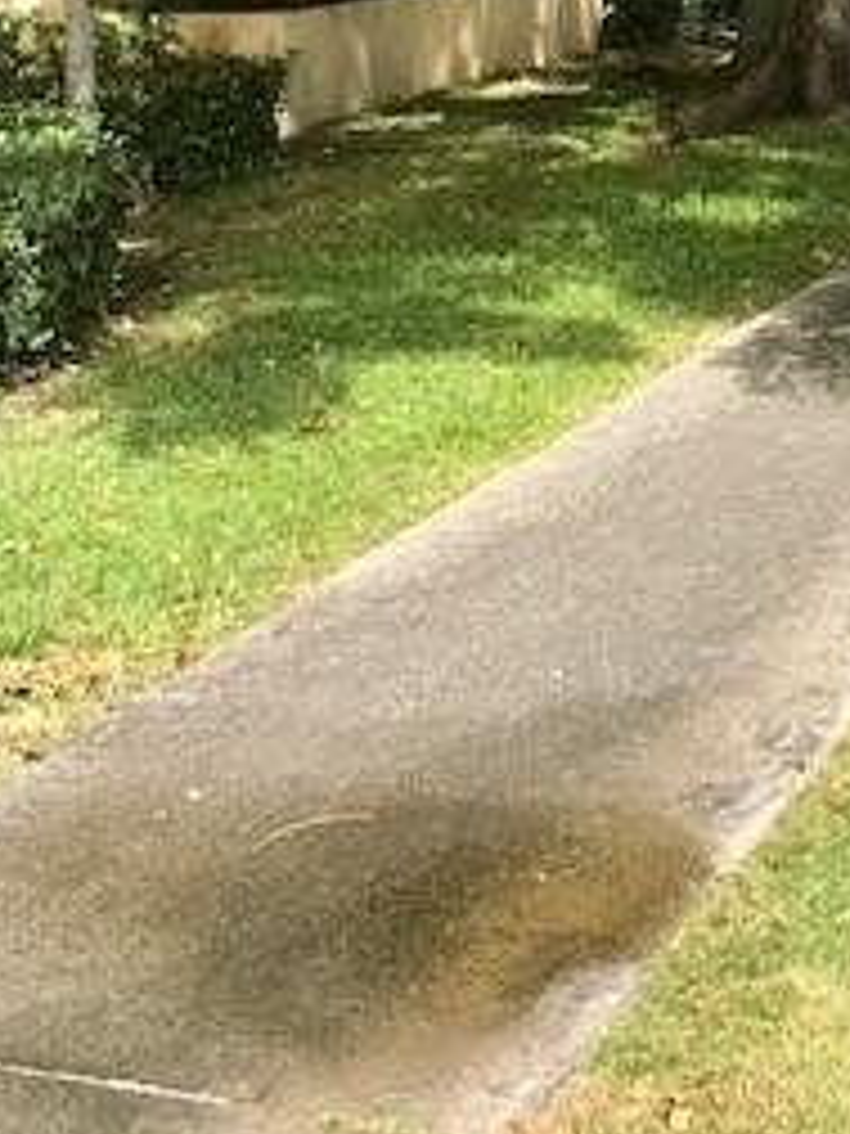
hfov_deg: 19.4
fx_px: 2325
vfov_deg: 25.1
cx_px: 1043
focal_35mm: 71
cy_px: -162
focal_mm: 4
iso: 20
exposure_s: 1/1021
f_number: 1.8
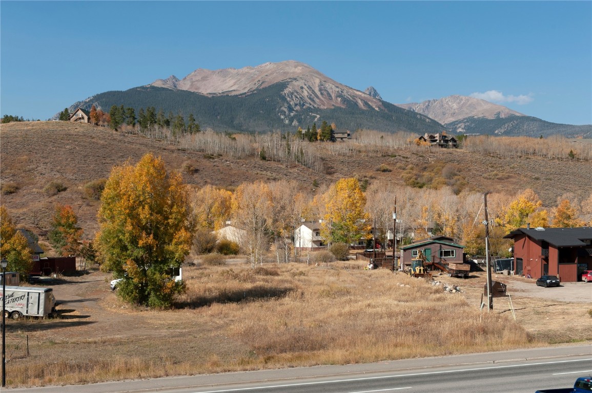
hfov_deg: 36.3
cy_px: 196
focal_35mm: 55
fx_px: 904
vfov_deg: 24.6
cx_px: 296
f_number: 8
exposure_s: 1/500
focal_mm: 55
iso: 250
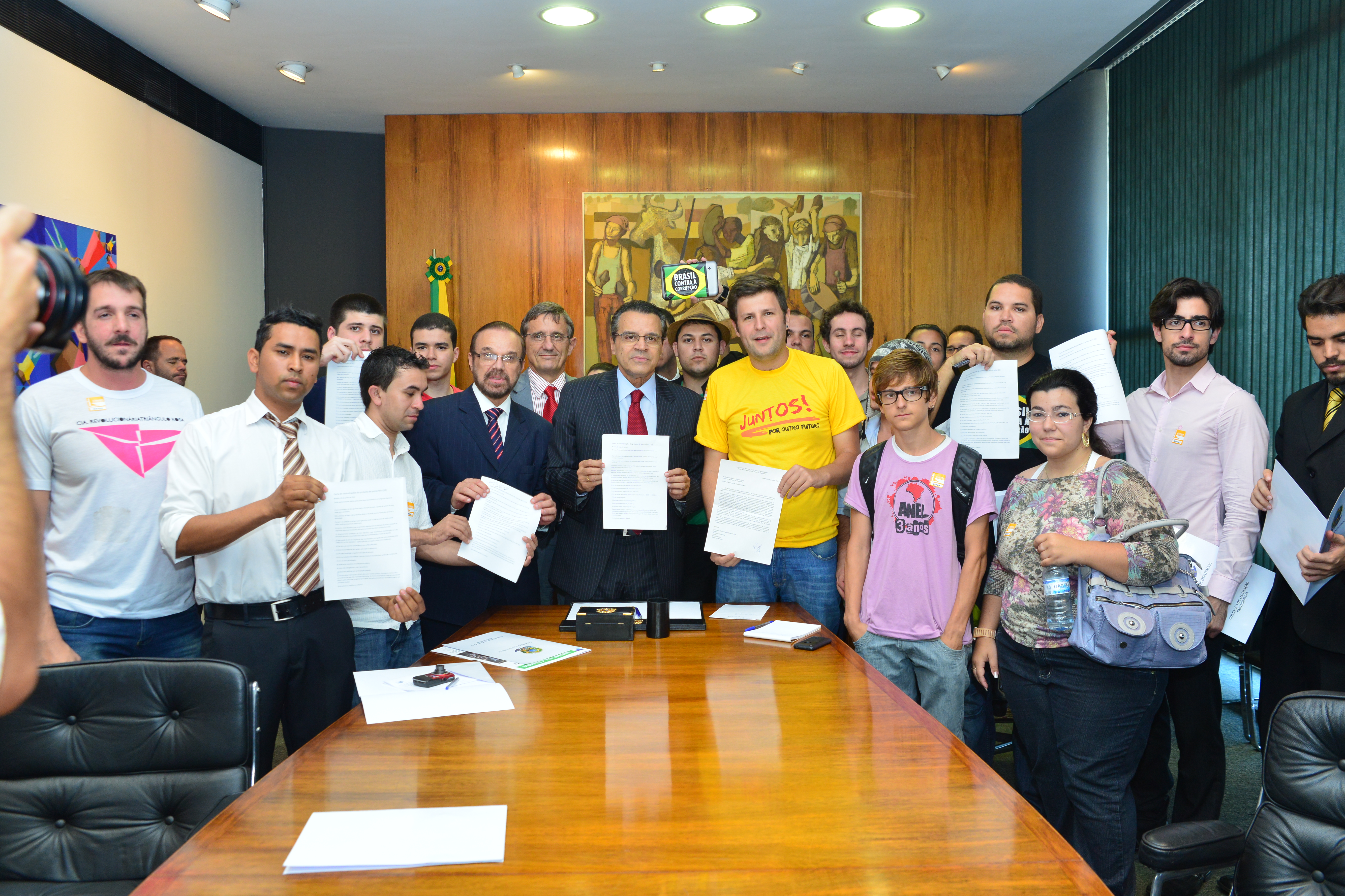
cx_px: 693
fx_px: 1121
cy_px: 453
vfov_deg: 43.6
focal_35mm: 30
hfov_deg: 61.9
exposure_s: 1/80
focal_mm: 29
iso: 1600
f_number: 5.6
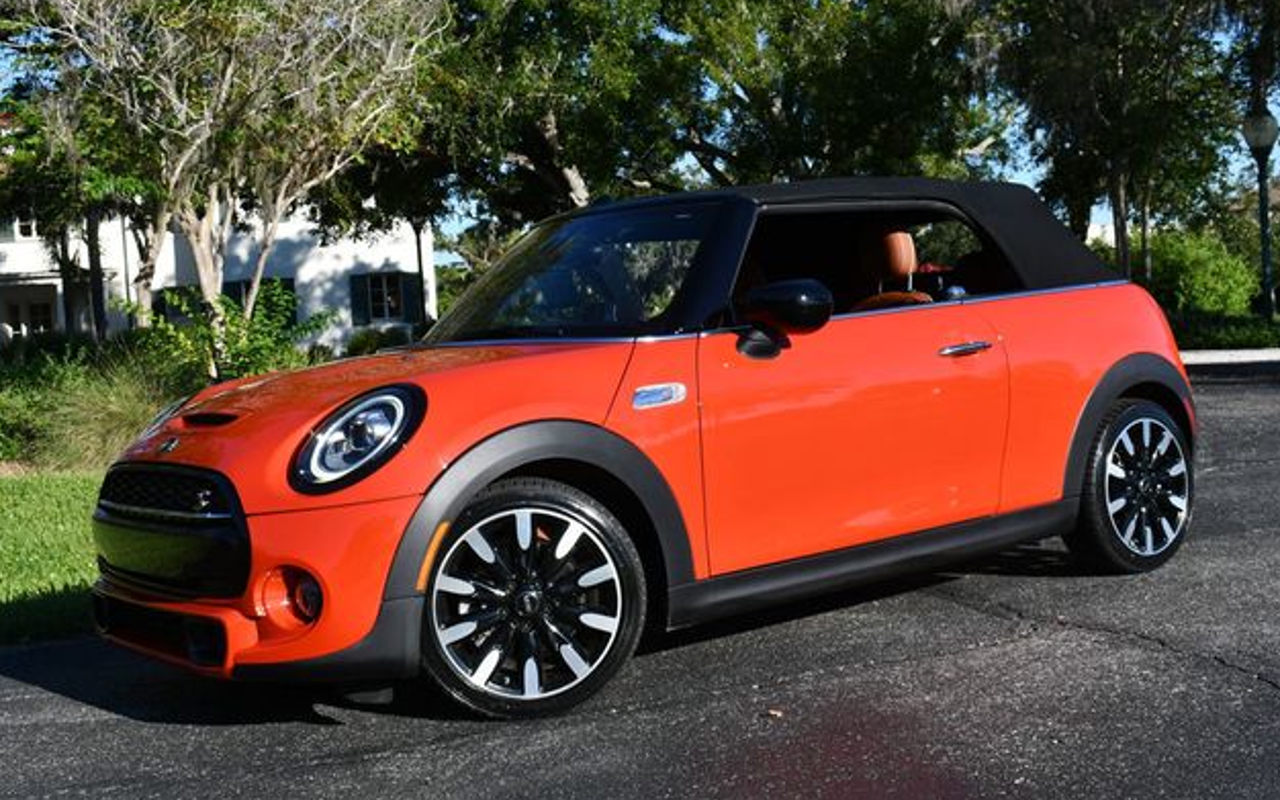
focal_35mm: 48
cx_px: 638
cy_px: 366
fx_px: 1674
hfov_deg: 41.8
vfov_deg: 26.8
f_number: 8
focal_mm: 23
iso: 100
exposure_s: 1/250
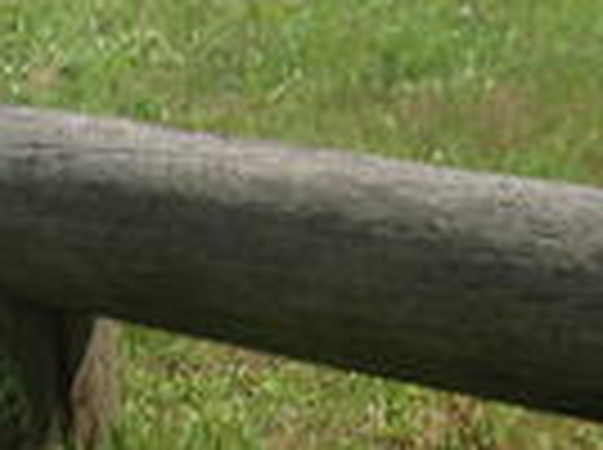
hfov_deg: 12.1
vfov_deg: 8.8
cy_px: 896
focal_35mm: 158
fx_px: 2747
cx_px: -225
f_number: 2.4
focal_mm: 4.12
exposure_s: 1/1550
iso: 50
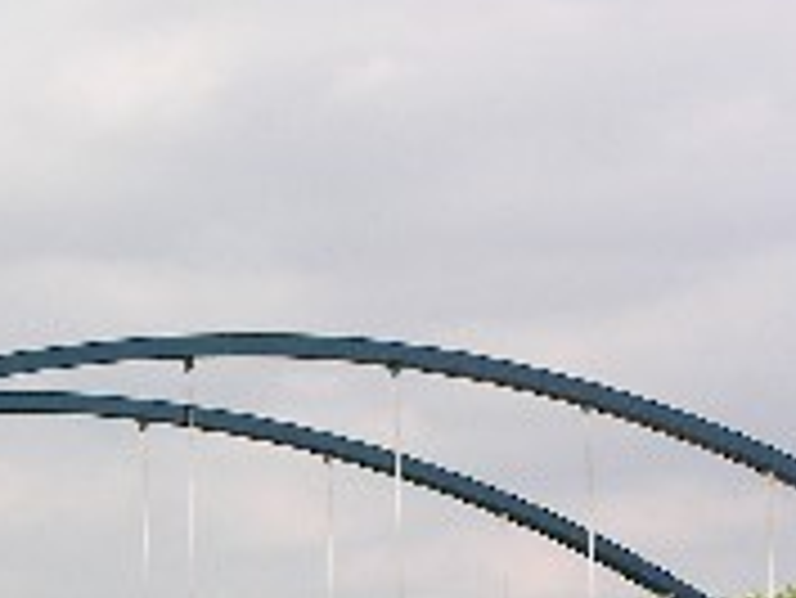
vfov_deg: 8.3
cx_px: 214
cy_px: 517
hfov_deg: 11.0
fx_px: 4119
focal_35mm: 179
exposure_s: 1/193
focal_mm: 13.7
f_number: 6.2
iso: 50
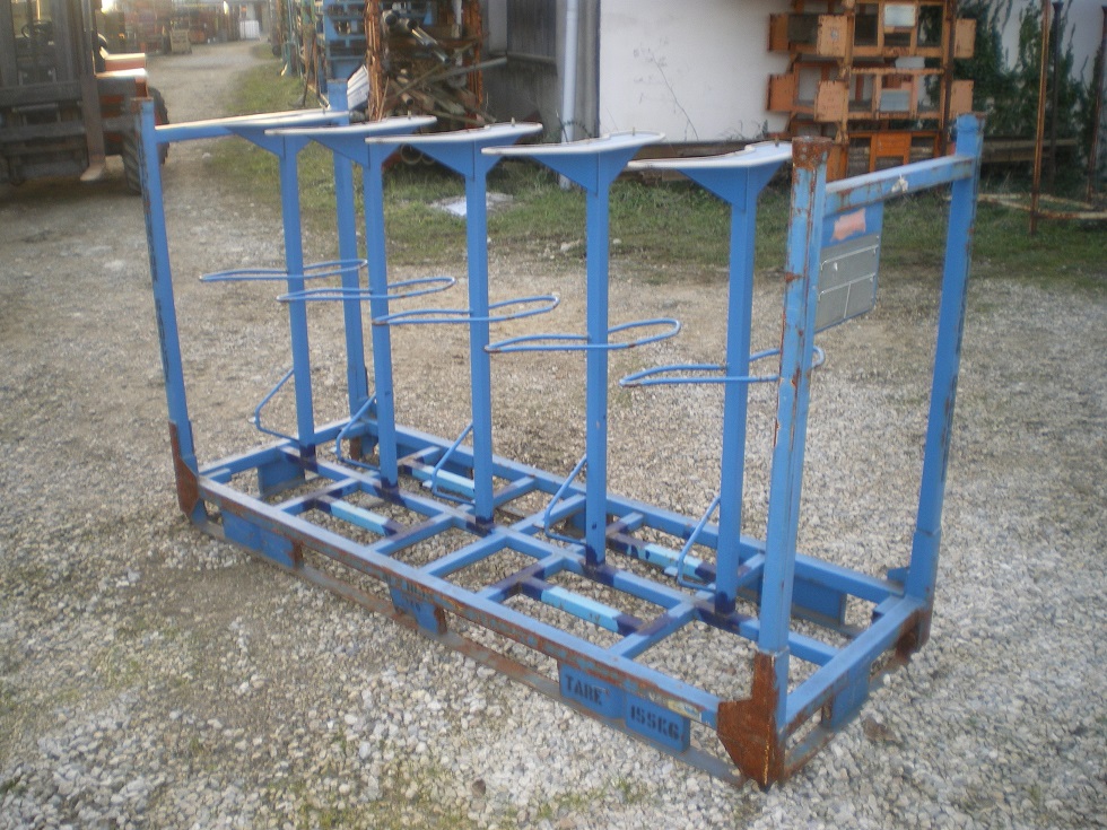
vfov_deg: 39.7
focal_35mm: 36
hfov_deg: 51.4
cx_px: 554
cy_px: 415
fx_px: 1151
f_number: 3.1
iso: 80
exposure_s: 1/50
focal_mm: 6.3
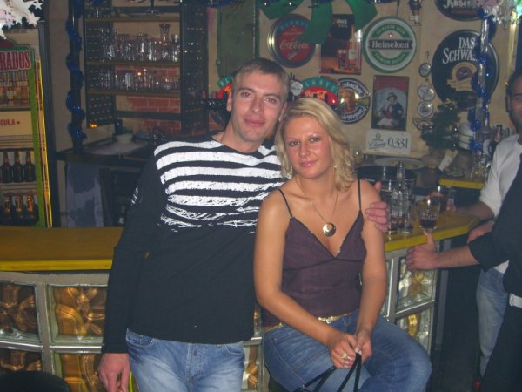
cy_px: 196
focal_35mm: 46
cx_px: 261
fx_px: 694
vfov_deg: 31.5
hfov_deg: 41.2
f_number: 3.1
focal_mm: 9.5
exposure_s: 1/60
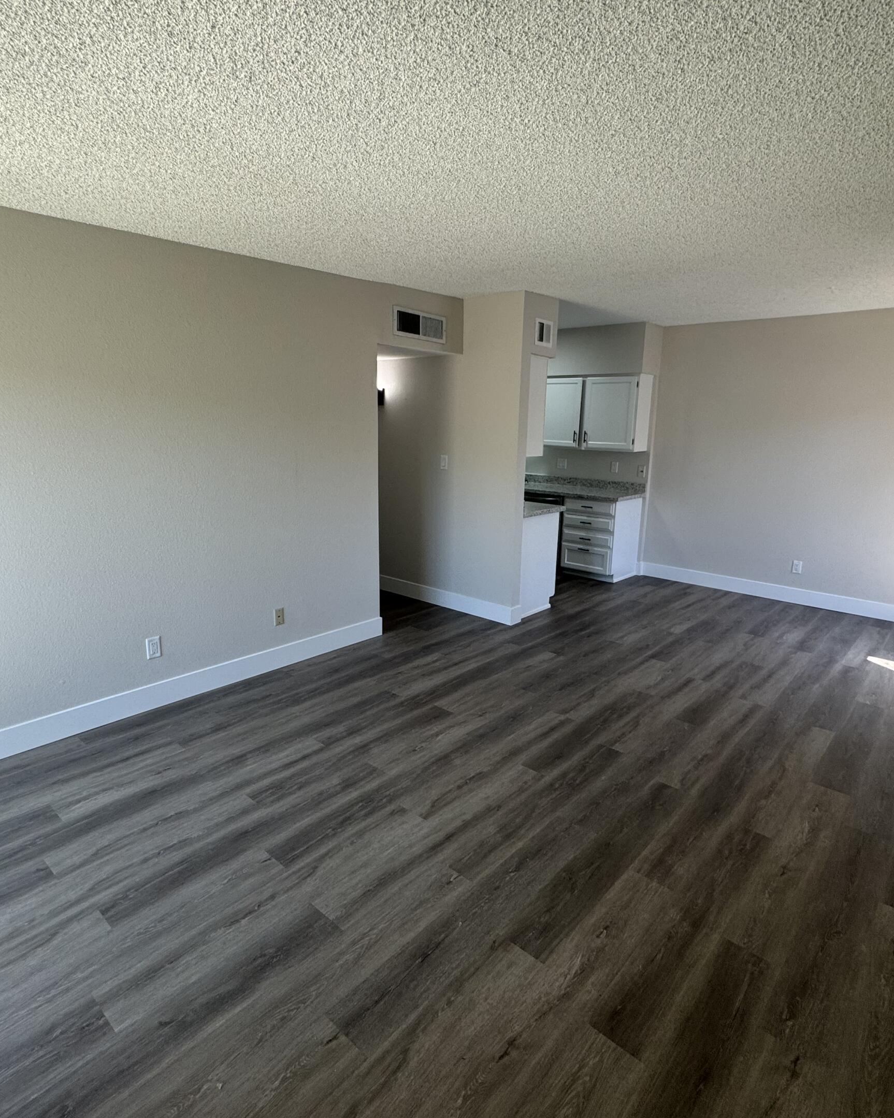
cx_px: 454
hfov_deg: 70.8
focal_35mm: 19
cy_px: 565
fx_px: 628
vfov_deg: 83.3
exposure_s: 1/120
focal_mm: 2.22
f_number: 2.2
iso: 100
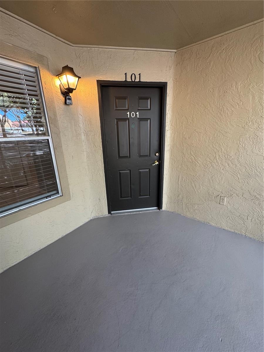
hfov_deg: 85.7
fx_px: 142
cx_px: 132
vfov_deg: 102.1
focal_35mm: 14
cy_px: 176
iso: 160
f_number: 2.2
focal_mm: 2.22
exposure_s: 1/60
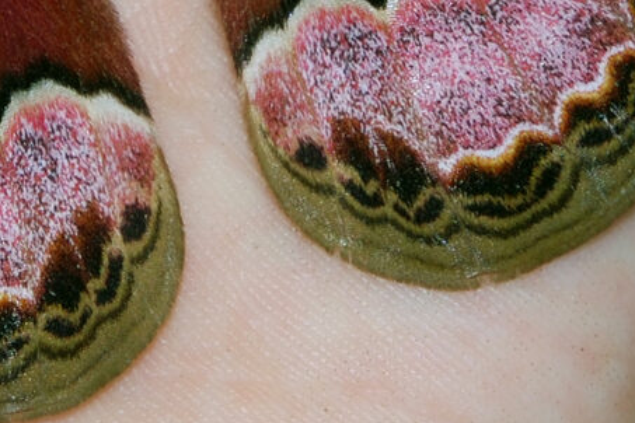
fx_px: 7002
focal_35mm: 397
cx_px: -11
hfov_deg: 5.2
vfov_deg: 3.4
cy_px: -333
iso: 100
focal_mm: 60
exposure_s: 1/200
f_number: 13
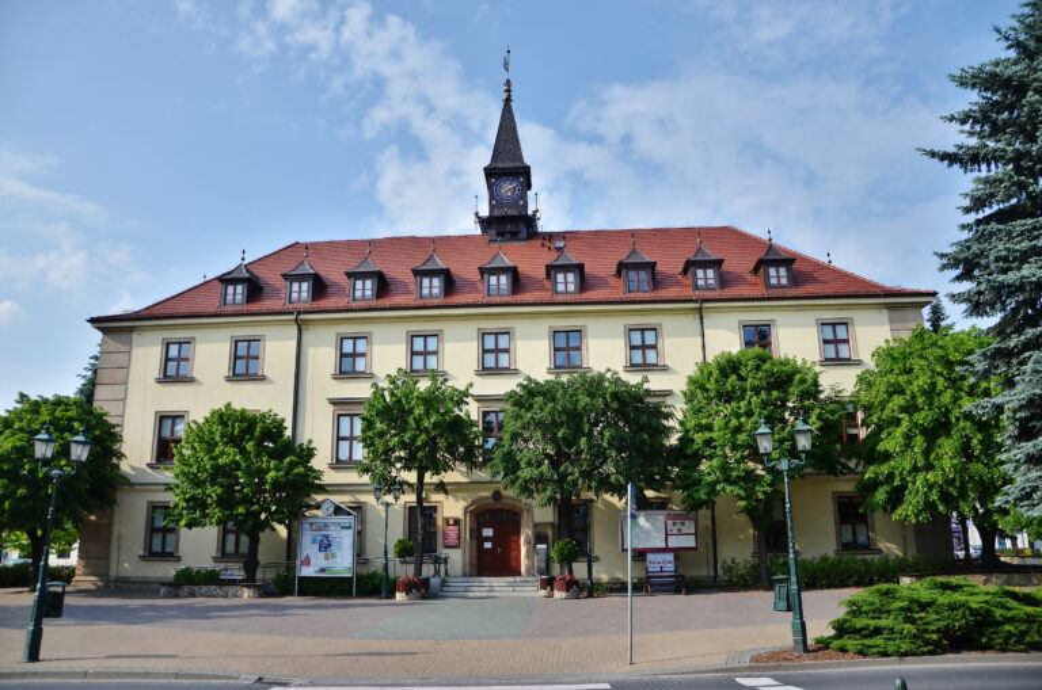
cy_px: 345
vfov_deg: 47.8
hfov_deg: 67.5
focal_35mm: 27
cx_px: 521
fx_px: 780
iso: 250
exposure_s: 1/3200
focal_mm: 18
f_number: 3.5
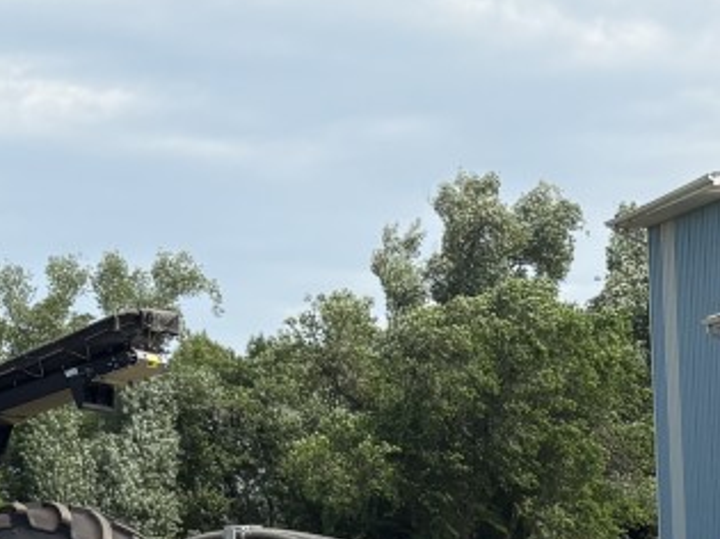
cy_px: 964
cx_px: 1015
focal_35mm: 119
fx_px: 2474
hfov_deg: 15.5
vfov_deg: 11.5
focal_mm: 5.96
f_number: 1.6
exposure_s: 1/2639
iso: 50
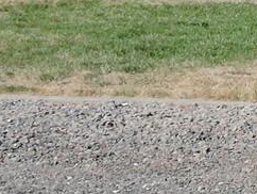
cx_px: 754
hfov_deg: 7.6
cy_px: -172
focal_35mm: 231
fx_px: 1717
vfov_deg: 6.3
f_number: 3.8
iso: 100
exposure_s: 1/1000
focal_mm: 6.3
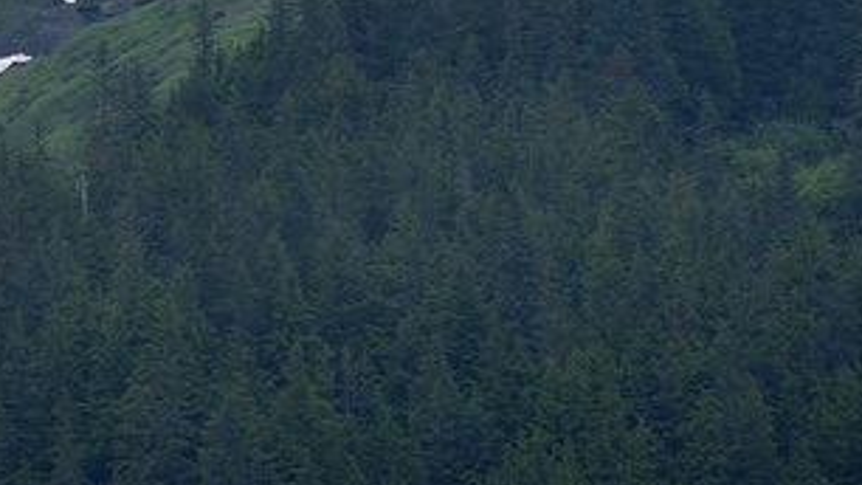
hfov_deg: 2.5
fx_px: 19516
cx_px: 118
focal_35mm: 854
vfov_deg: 1.4
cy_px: -567
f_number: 8
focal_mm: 195
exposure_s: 1/400
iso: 100
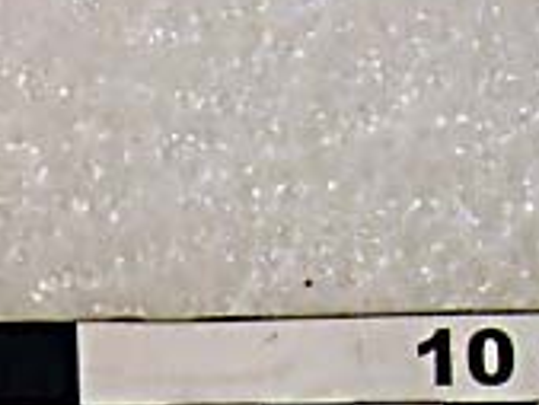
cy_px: 721
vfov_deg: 10.0
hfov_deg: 13.0
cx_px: -360
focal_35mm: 140
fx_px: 2181
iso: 250
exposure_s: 1/160
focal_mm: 6.64
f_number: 4.7
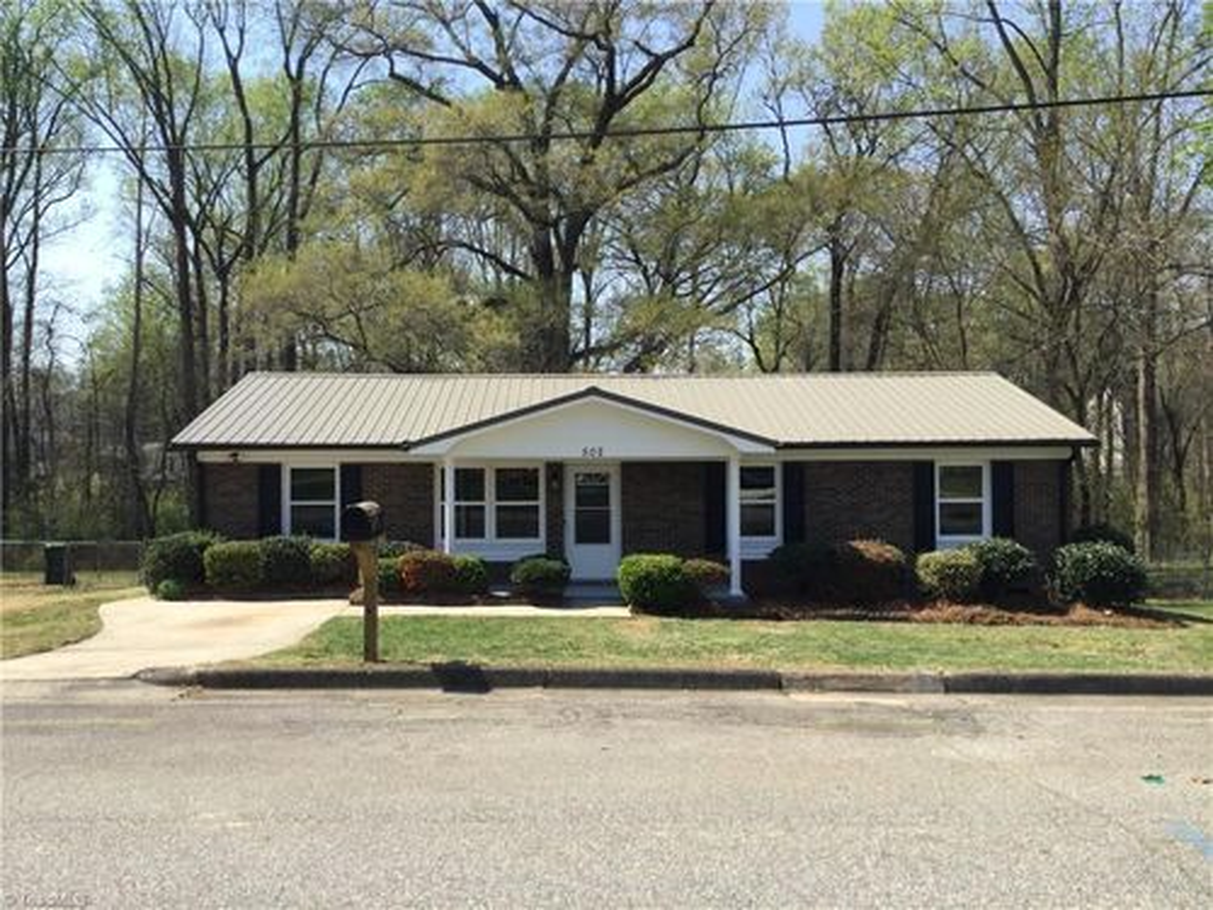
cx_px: 606
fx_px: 1086
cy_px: 455
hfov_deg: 58.4
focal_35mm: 31
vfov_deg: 45.4
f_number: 2.4
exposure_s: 1/876
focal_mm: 3.3
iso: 25
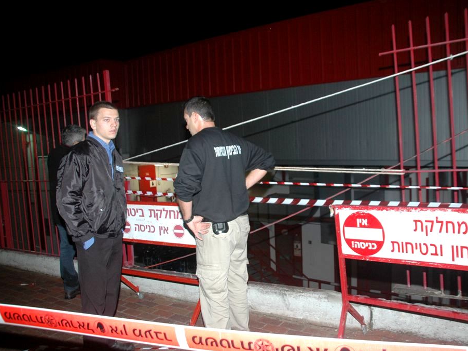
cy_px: 176
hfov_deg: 51.3
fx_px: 487
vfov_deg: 39.6
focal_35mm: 36
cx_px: 255
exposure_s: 1/60
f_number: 5
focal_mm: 22
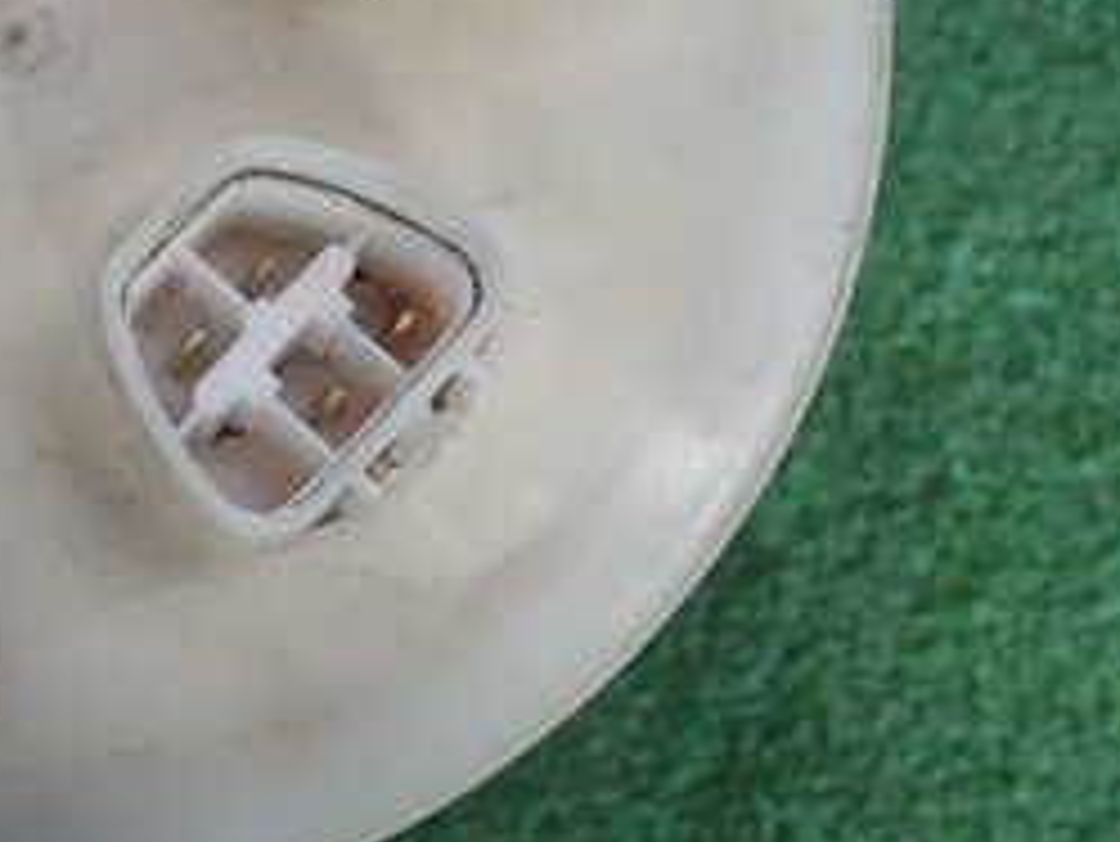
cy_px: 77
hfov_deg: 23.7
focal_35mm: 77
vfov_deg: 18.8
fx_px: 2493
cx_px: -126
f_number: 2.4
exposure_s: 1/50
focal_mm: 5.79
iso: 200
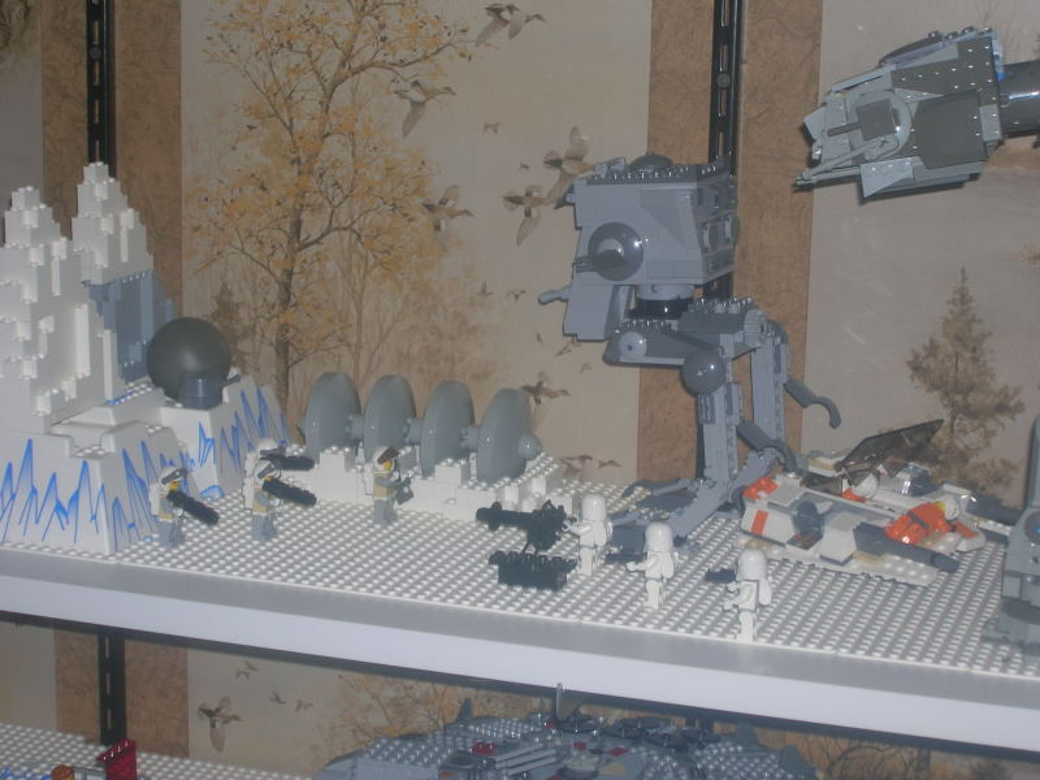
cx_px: 520
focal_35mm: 74
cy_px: 390
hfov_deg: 26.3
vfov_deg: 19.9
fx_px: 2223
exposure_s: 1/60.1
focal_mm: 12.3
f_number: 4
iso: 50
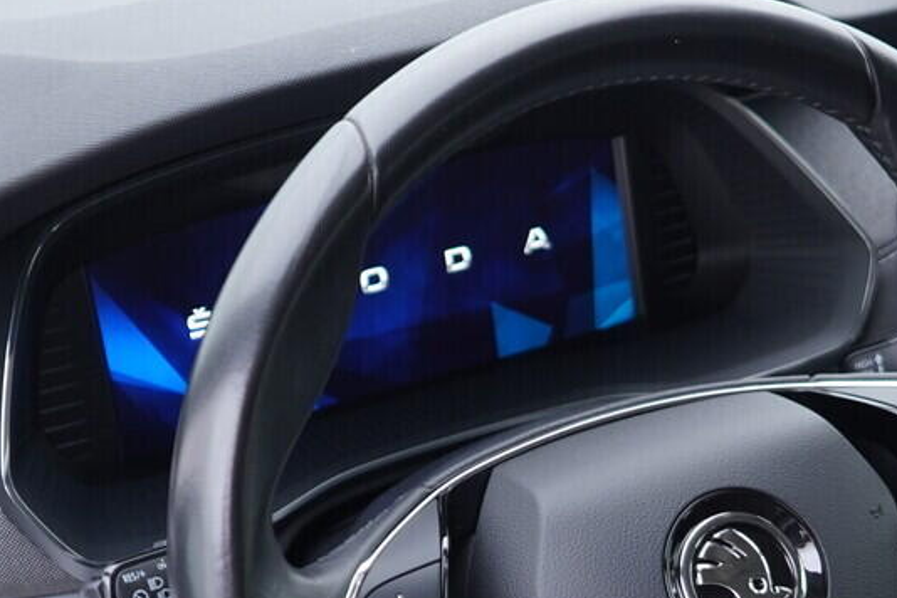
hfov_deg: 20.9
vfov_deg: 13.9
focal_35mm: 97
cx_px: 664
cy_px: 610
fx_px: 2417
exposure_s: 1/40
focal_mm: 24
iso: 250
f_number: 2.8
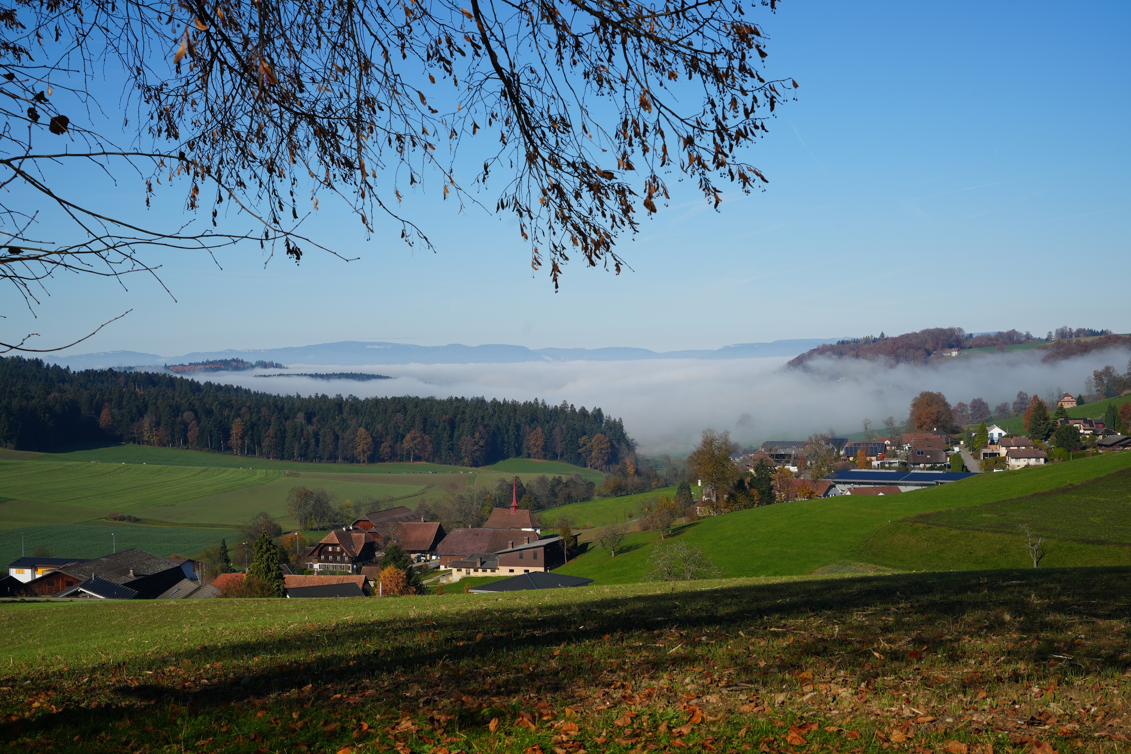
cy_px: 377
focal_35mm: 47
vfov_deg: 28.6
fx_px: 1476
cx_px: 566
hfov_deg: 41.9
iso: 100
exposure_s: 1/250
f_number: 10
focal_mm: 47
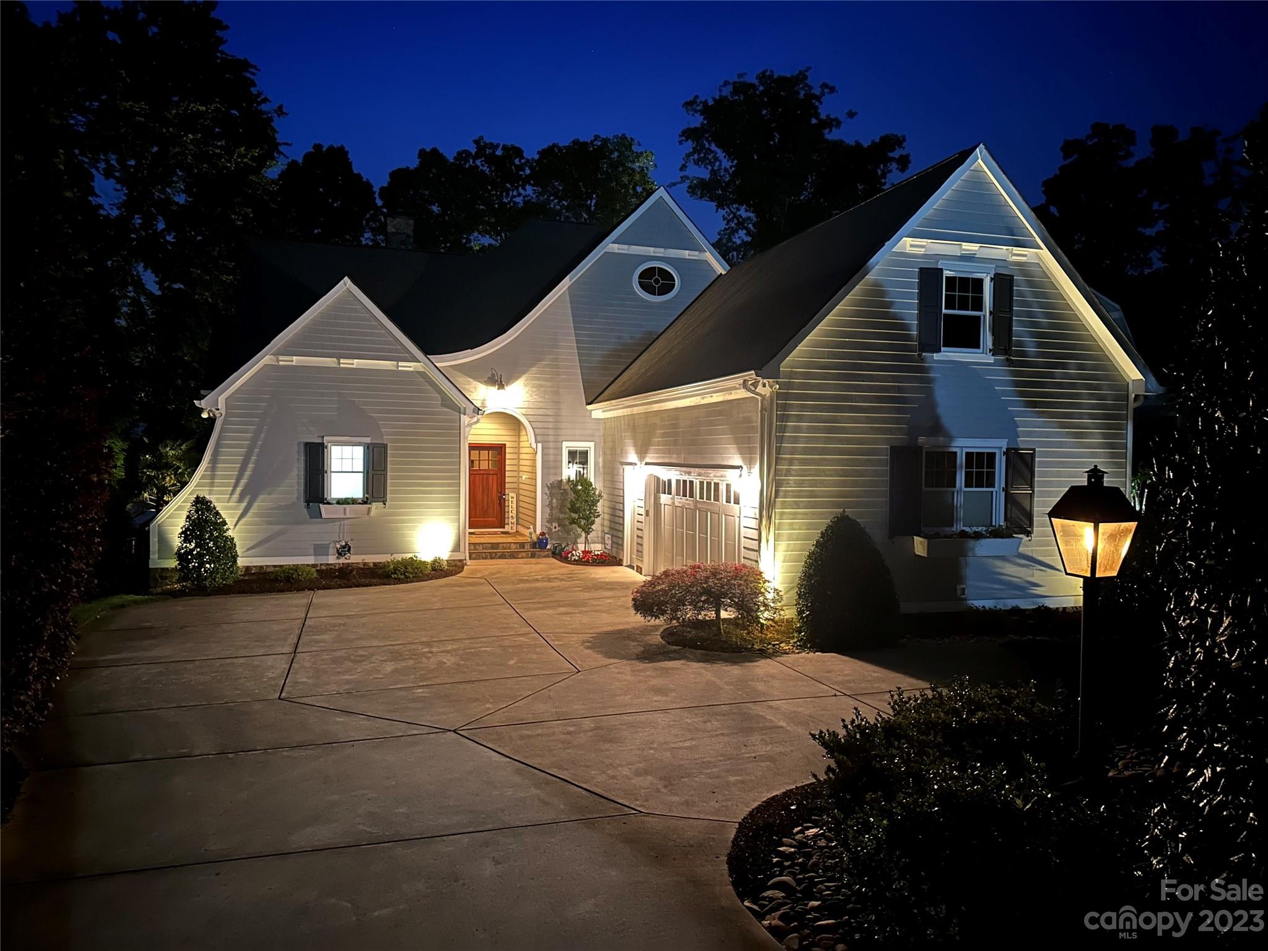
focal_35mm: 24
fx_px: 879
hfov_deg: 71.6
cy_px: 476
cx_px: 634
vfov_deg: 56.8
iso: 1600
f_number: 1.78
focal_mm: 6.86
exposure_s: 1/5
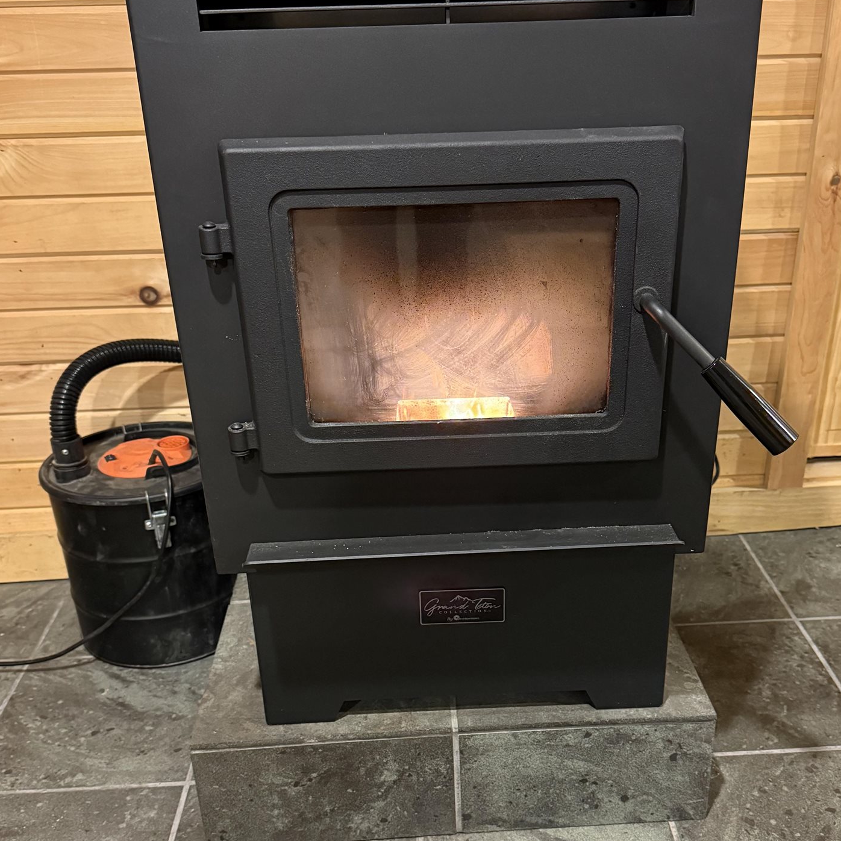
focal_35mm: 35
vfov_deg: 47.0
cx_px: 450
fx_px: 962
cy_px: 502
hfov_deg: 47.2
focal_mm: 6.76
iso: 800
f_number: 1.78
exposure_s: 1/30
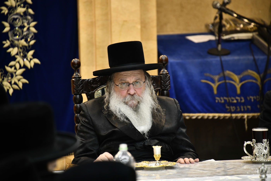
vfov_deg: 4.6
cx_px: 136
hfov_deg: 6.9
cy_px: 90
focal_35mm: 300
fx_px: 2258
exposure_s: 1/125
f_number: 5.6
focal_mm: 300
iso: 800
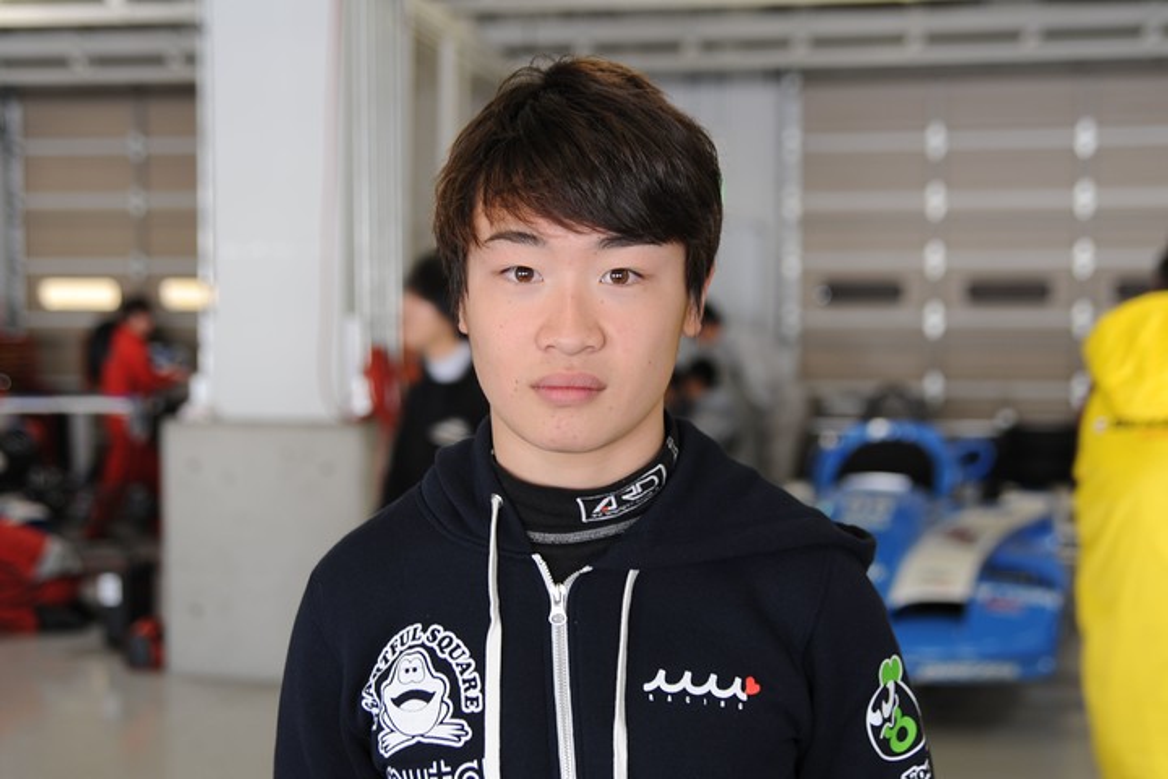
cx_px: 584
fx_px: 1492
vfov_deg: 29.2
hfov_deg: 42.7
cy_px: 390
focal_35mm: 46
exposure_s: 1/45
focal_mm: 46
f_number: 2.8
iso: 200
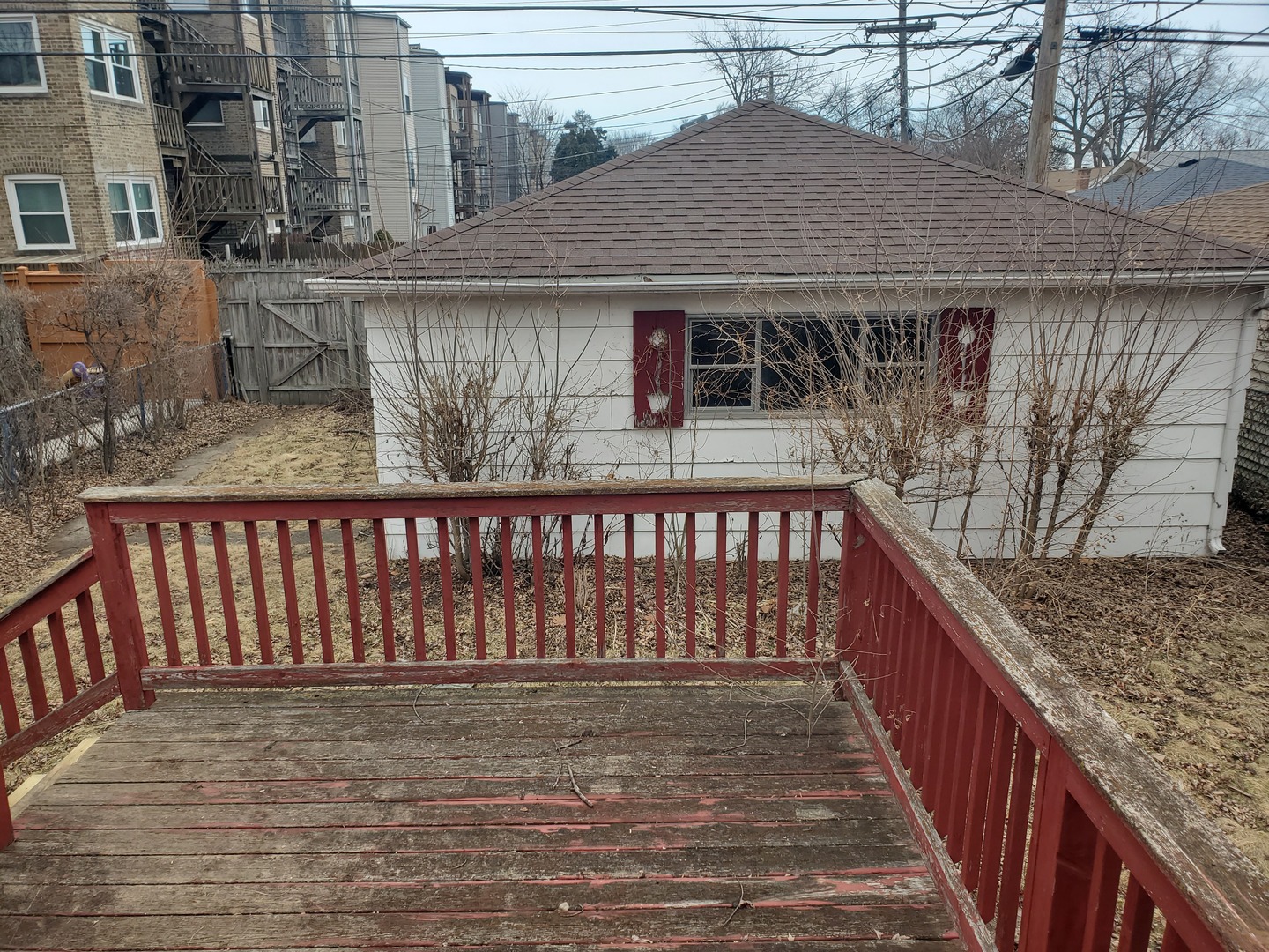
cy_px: 476
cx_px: 634
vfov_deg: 53.1
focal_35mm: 26
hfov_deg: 67.3
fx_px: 953
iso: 50
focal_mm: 4.3
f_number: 2.4
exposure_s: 1/641
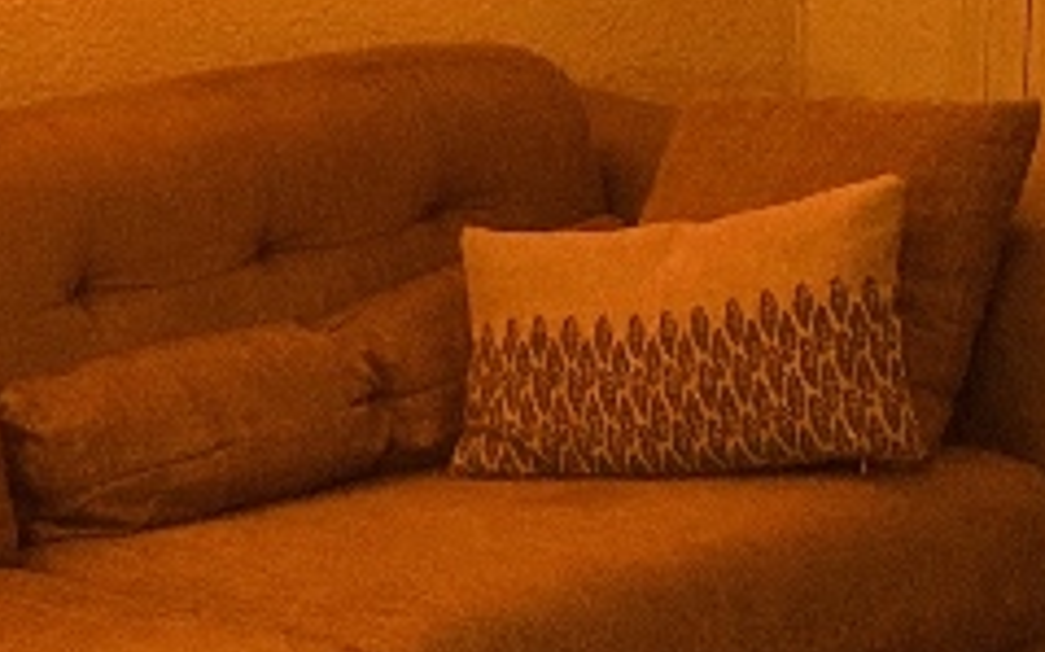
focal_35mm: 179
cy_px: 403
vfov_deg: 7.3
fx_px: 5094
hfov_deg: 11.7
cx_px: 306
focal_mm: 3.99
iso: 500
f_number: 1.8
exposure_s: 1/25
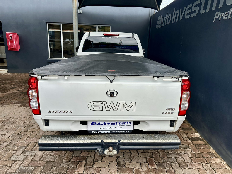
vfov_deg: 56.8
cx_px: 116
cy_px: 87
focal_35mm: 24
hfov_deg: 71.6
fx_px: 161
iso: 80
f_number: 1.78
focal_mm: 6.86
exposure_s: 1/1433
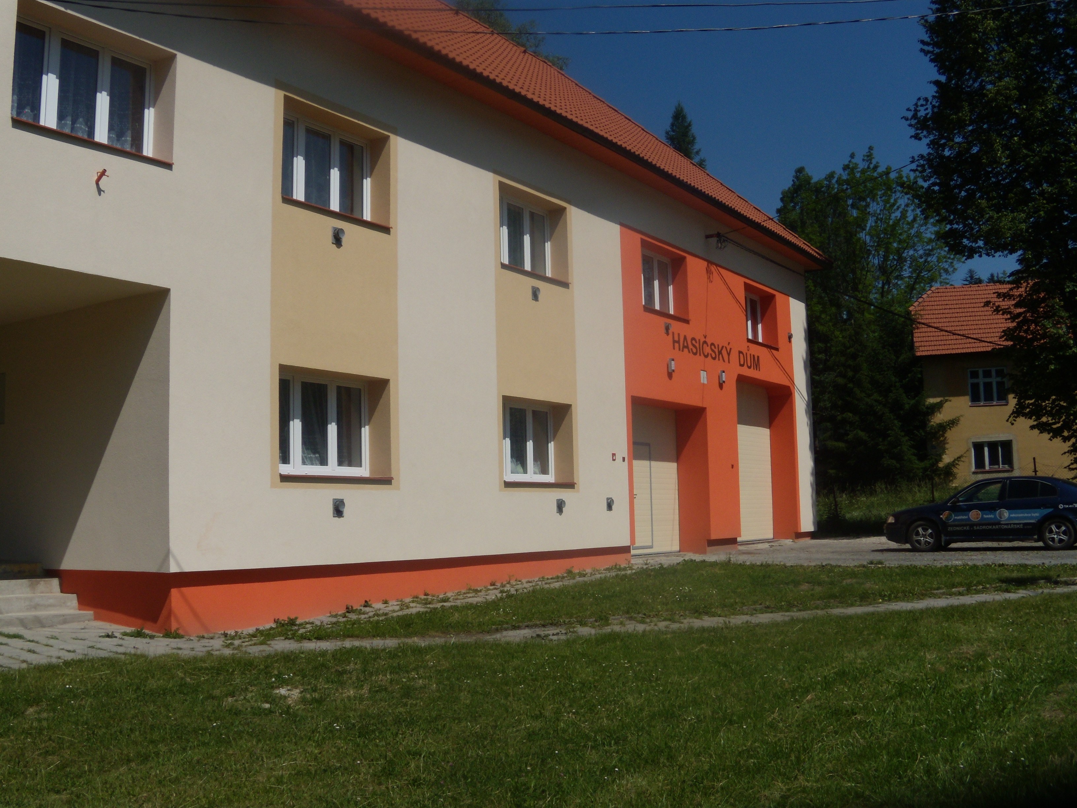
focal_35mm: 36
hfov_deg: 51.4
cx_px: 538
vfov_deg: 39.7
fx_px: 1120
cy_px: 404
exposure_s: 1/400
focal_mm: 6.4
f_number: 8.5
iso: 80
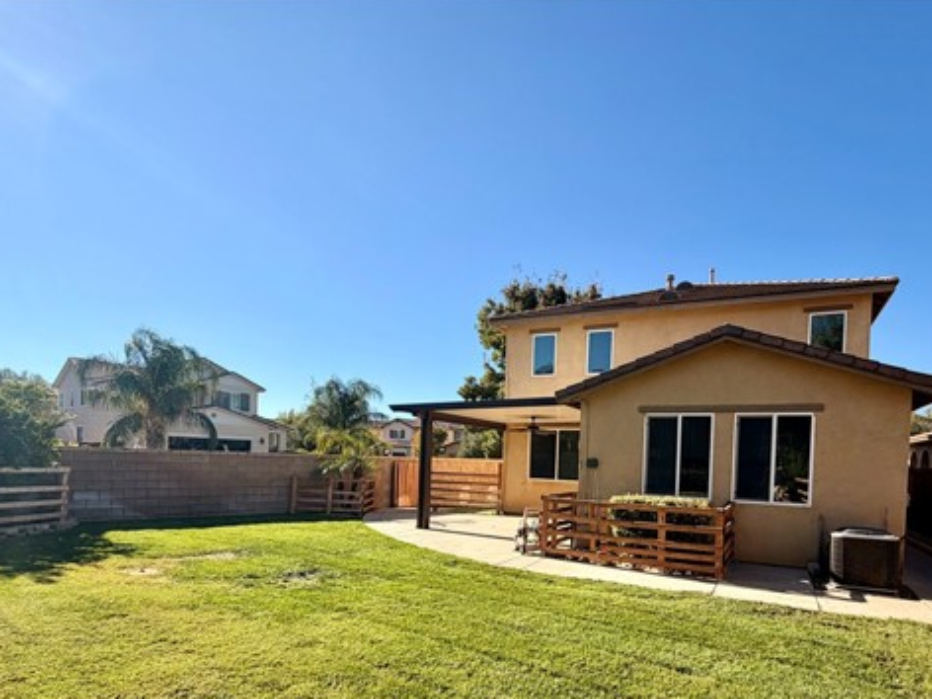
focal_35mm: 19
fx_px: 512
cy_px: 468
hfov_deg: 83.8
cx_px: 551
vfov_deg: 66.8
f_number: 2.2
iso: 25
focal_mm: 2.22
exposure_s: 1/770
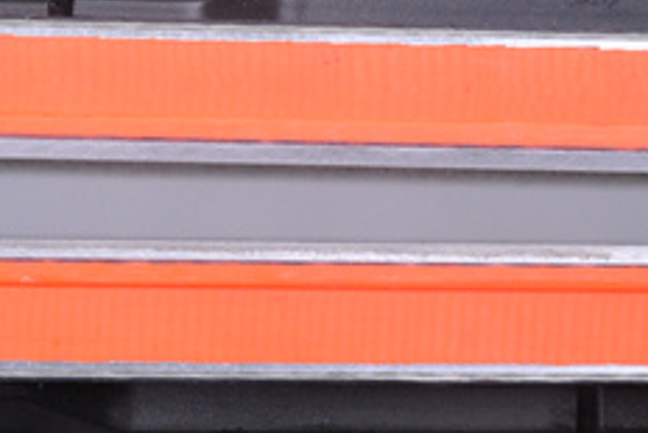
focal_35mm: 305
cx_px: 179
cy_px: 197
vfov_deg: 4.5
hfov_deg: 6.7
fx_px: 5493
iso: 3200
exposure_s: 1/125
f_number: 9.5
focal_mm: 105
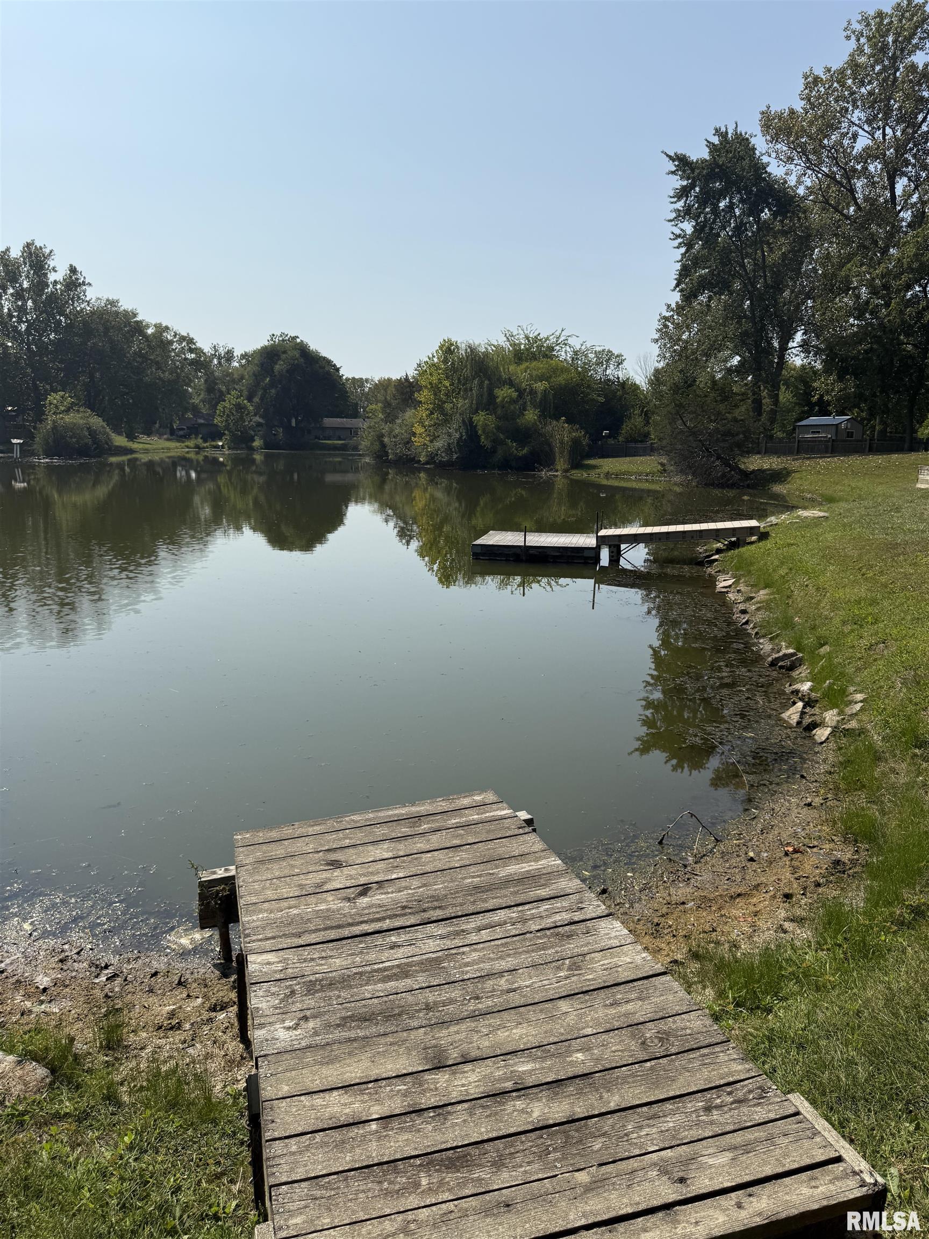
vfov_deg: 71.6
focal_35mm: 24
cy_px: 620
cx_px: 464
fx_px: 859
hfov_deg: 56.8
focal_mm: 6.76
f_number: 1.78
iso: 80
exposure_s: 1/8130
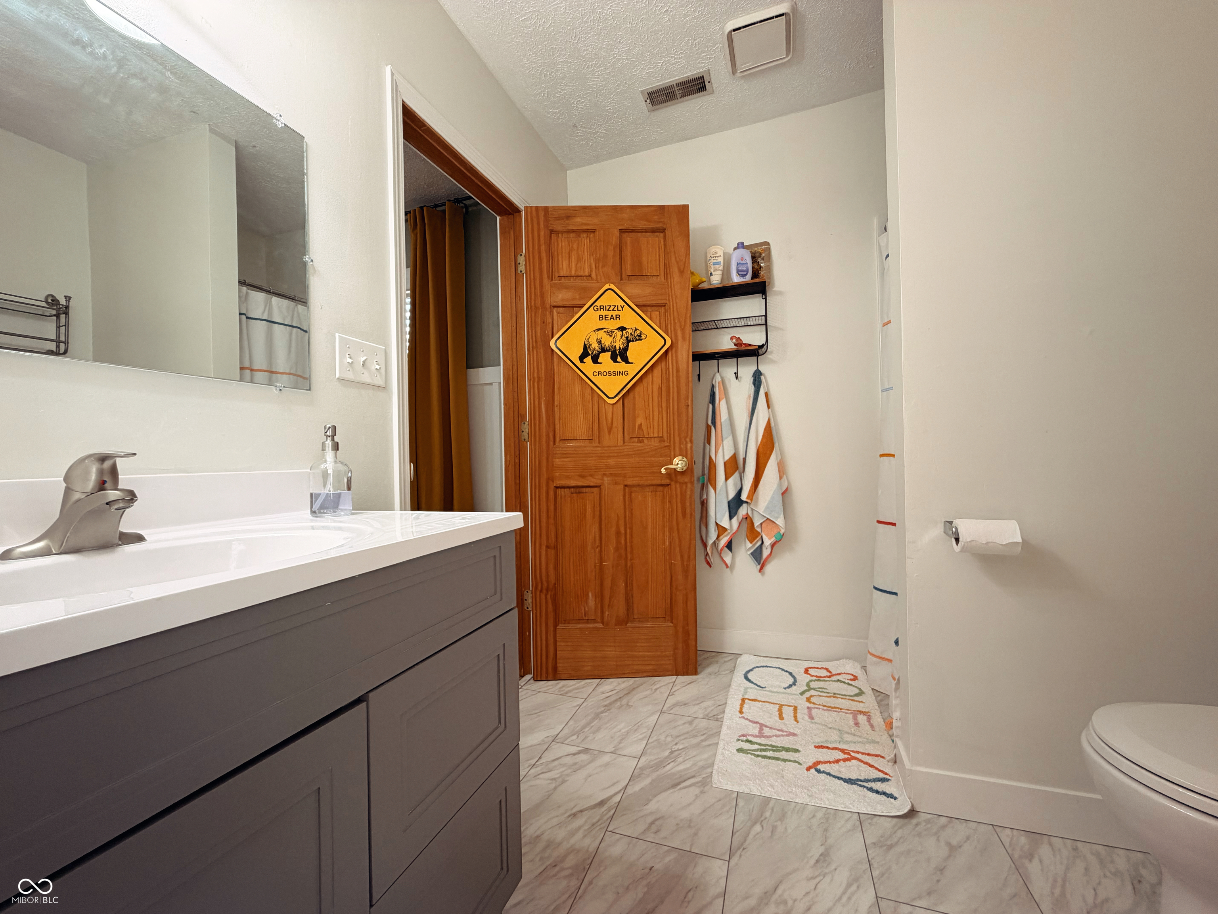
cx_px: 609
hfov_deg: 102.1
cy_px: 457
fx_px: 493
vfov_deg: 85.7
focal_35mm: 14
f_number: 2.2
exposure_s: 1/120
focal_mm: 2.22
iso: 125
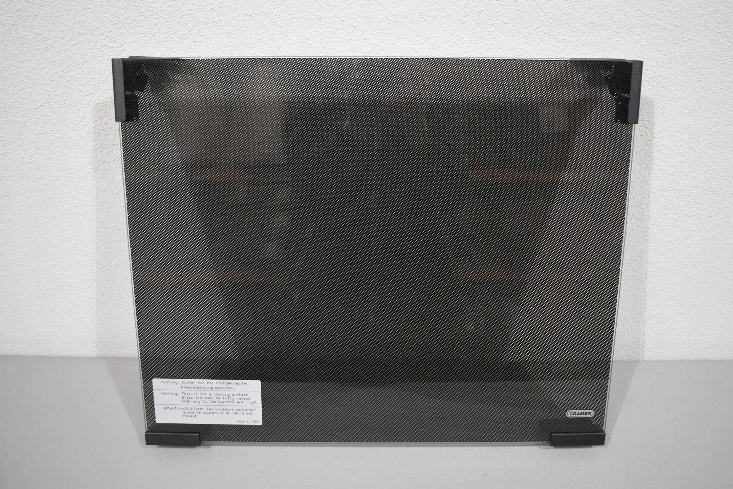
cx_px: 372
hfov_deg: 58.7
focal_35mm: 32
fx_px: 652
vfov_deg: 41.1
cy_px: 249
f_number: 3.8
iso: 800
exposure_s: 1/160
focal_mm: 20
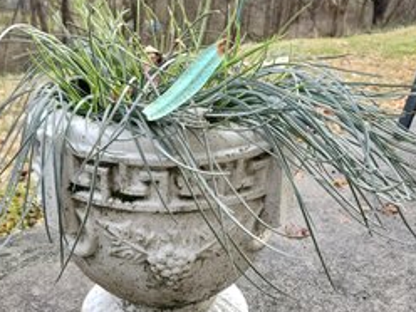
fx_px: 433
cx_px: 182
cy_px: 197
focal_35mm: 36
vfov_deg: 39.4
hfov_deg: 51.2
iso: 50
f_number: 2.4
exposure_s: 1/143
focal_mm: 4.3
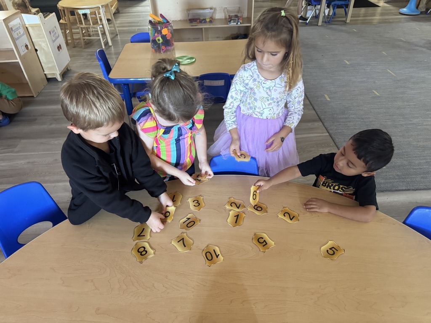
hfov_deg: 71.6
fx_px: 299
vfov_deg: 56.8
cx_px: 216
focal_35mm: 24
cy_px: 162
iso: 640
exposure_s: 1/60
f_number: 1.78
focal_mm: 6.76
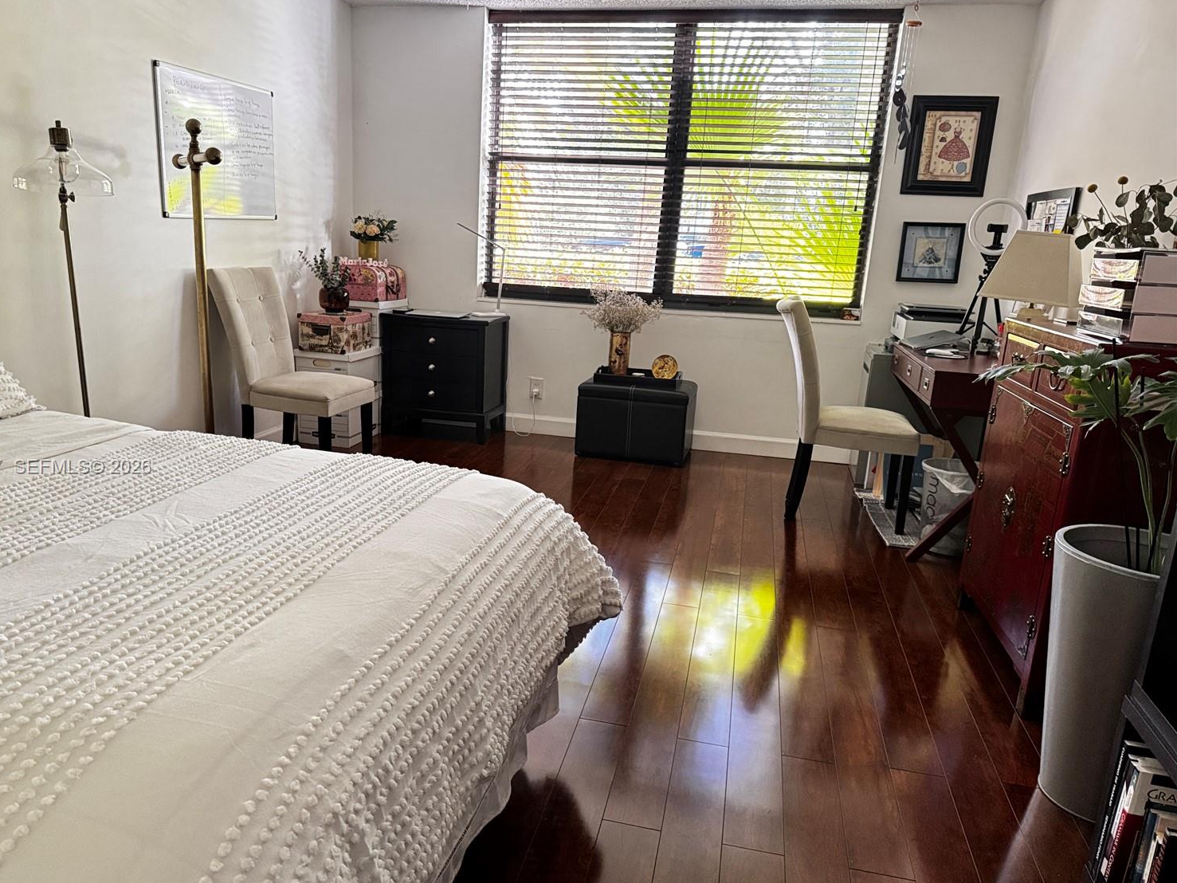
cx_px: 540
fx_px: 884
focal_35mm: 26
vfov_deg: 53.0
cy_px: 468
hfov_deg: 67.2
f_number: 1.78
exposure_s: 1/60
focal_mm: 6.76
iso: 800
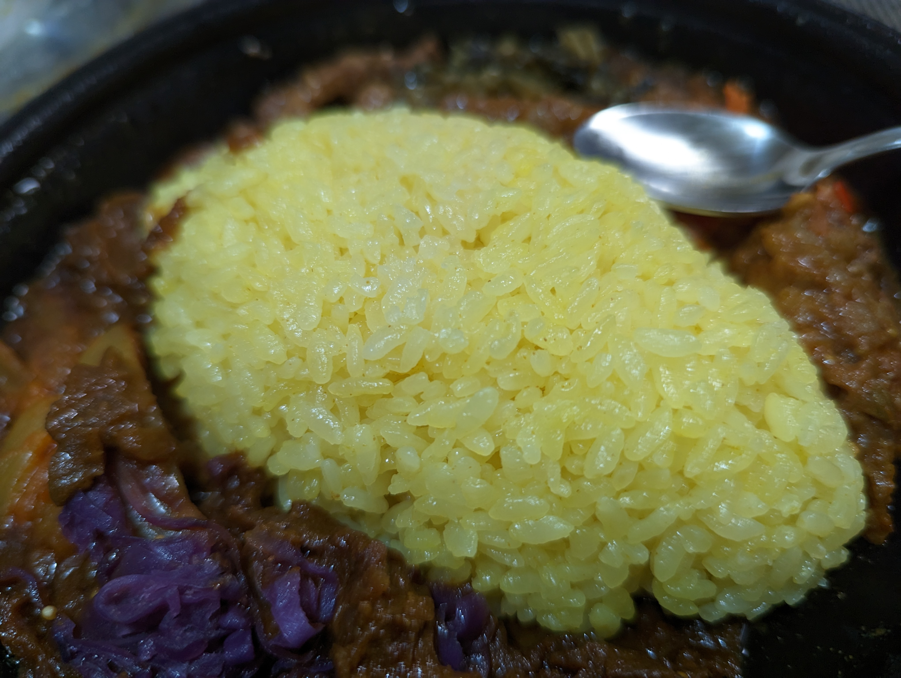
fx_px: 626
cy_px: 339
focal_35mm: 24
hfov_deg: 71.5
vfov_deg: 56.9
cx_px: 450
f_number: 1.85
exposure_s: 1/31.5
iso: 255
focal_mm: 6.81
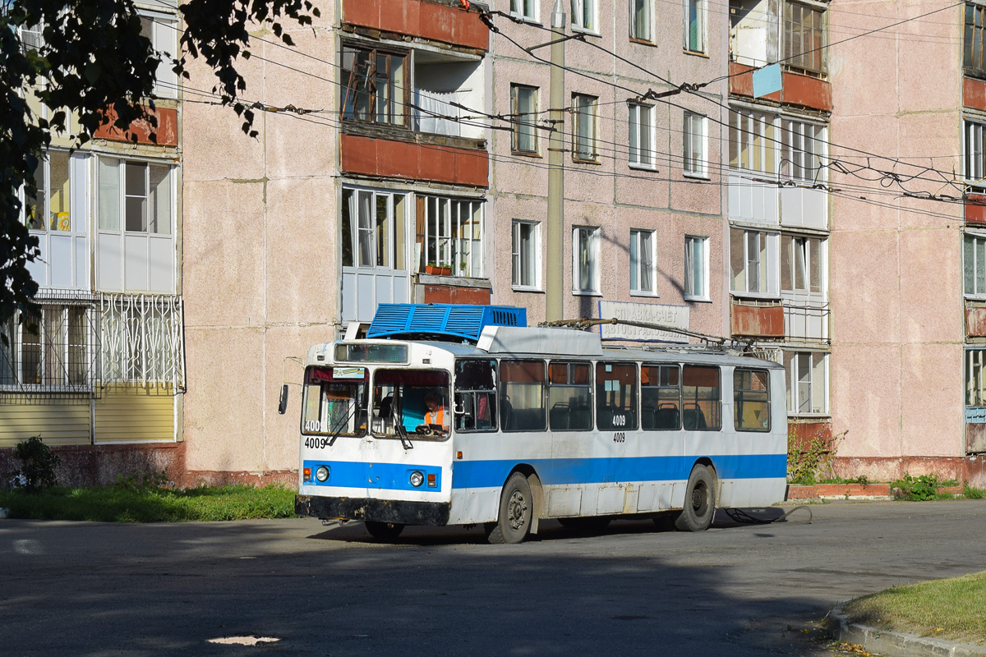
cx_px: 493
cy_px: 328
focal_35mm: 82
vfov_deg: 16.6
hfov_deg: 24.6
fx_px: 2259
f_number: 9
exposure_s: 1/320
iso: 200
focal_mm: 55
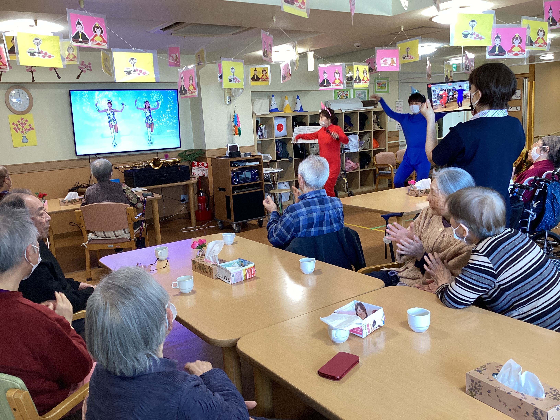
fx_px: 502
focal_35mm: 31
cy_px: 210
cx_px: 280
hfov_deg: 58.4
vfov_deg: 45.4
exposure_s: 1/50
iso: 100
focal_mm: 3.3
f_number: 2.4
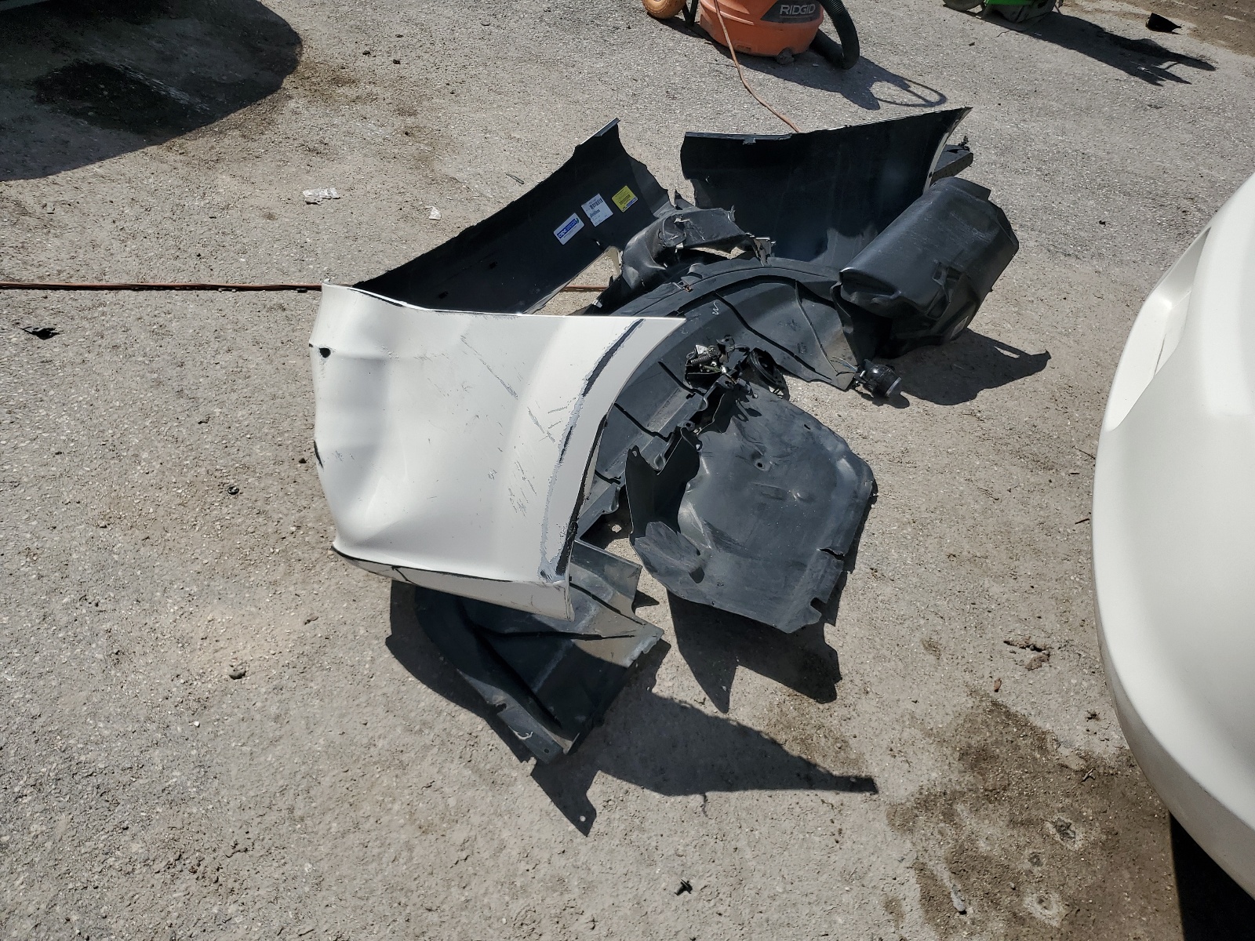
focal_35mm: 26
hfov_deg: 67.3
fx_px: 943
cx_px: 628
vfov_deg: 53.1
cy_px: 470
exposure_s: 1/10000
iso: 50
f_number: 1.5
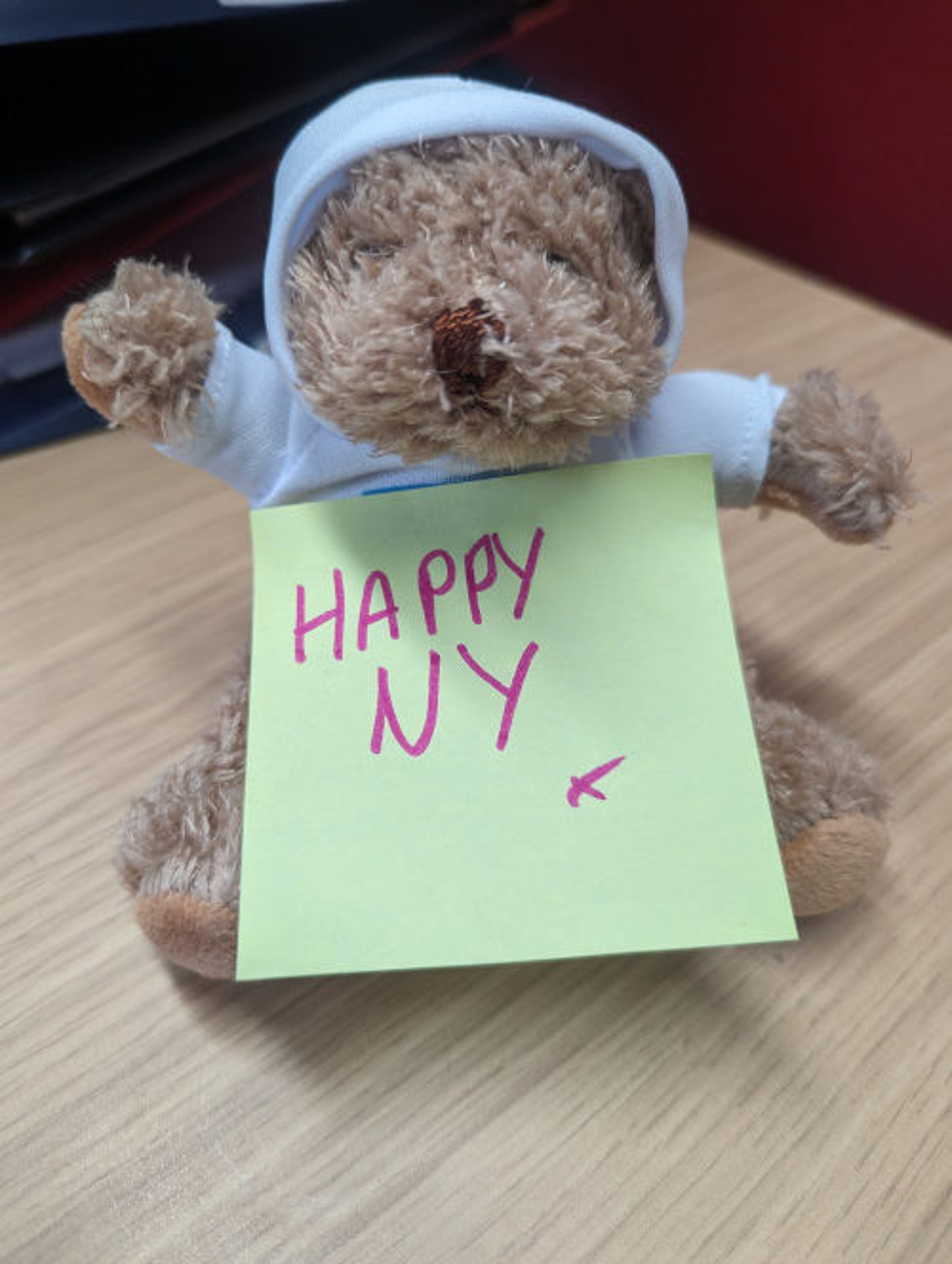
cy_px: 632
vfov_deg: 71.5
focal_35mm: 24
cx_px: 476
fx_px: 878
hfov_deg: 56.9
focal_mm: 6.81
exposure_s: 1/25
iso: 75
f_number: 1.85
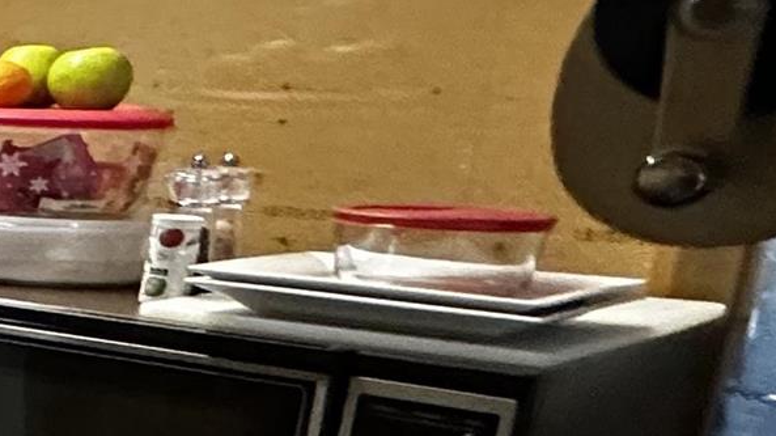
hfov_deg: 15.2
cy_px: 375
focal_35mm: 79
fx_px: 1625
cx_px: -1077
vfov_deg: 15.1
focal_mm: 2.22
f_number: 2.2
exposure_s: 1/60
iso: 640
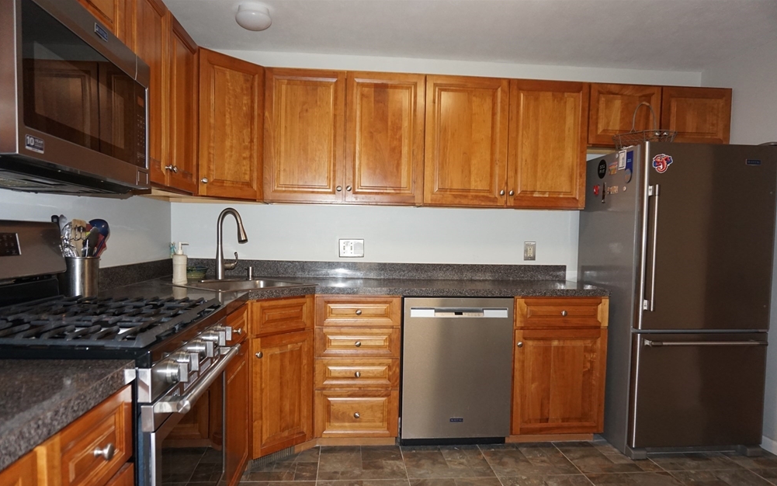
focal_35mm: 25
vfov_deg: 49.2
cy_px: 264
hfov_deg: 72.5
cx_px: 396
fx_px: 529
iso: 800
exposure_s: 1/160
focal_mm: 16
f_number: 3.5
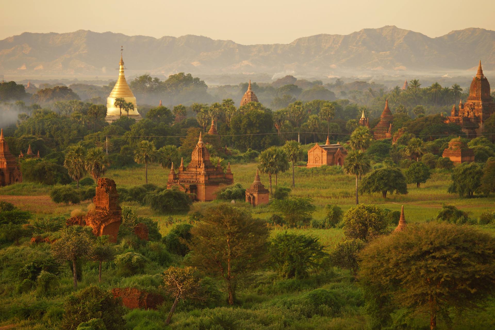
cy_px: 165
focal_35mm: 160
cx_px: 248
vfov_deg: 8.6
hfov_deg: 12.8
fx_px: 2200
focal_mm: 160
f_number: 5.6
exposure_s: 1/200
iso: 320
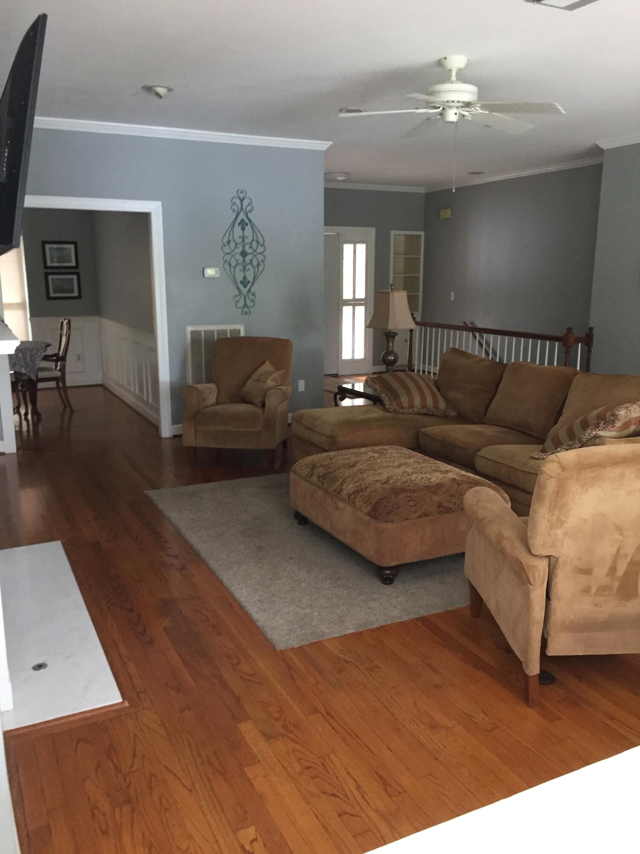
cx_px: 320
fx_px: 715
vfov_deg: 61.7
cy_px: 427
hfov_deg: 48.2
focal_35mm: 29
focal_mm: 4.15
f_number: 2.2
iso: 200
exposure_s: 1/30
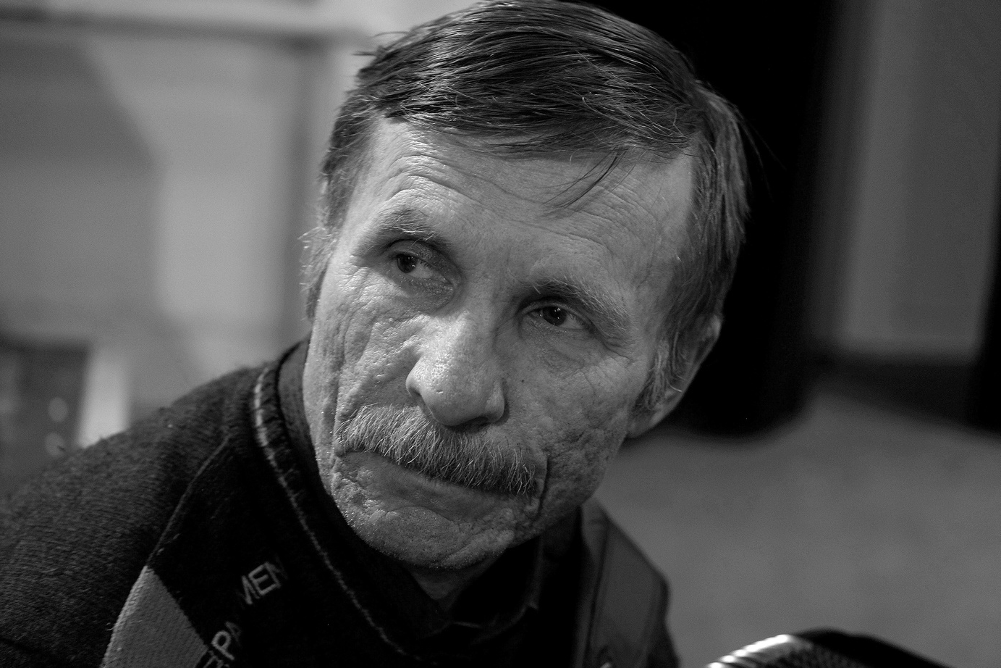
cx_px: 504
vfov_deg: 16.3
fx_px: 2335
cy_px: 332
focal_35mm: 84
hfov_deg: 24.2
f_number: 3.5
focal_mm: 55
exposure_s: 1/15
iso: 400
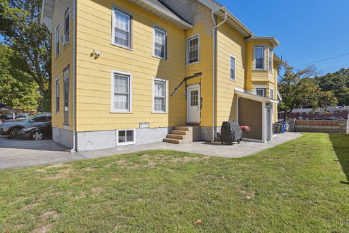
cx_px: 174
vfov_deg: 70.4
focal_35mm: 17
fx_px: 165
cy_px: 116
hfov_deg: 93.3
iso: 400
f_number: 11
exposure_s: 1/1250
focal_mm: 17
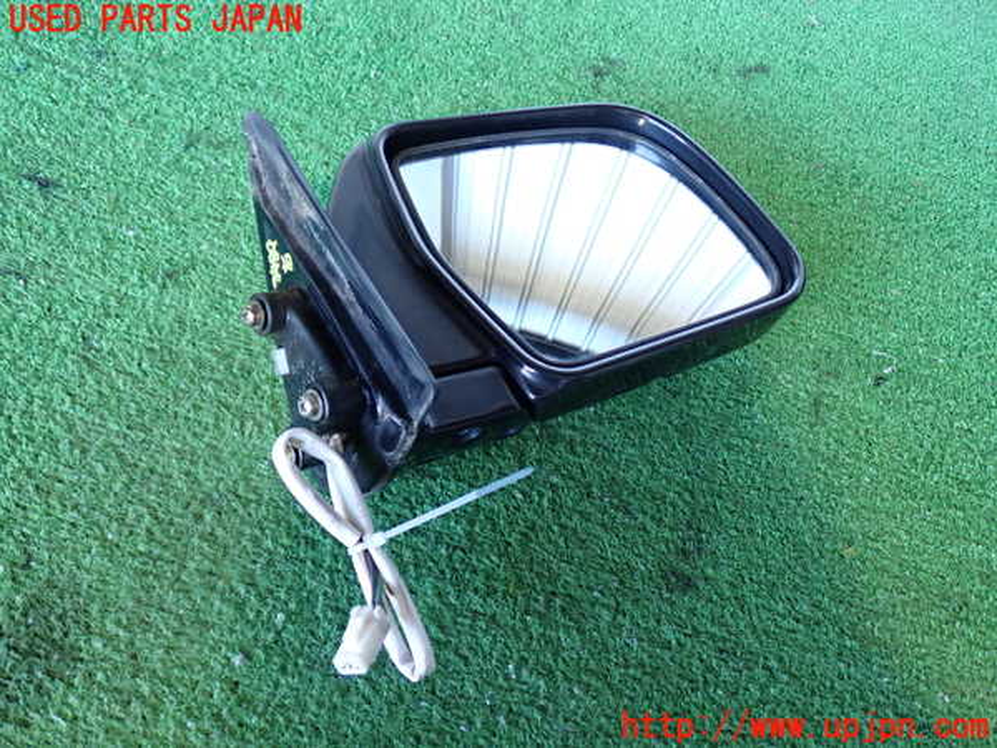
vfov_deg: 44.2
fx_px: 922
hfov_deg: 56.8
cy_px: 374
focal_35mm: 32
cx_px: 498
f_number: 2.4
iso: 250
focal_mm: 5.79
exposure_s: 1/30
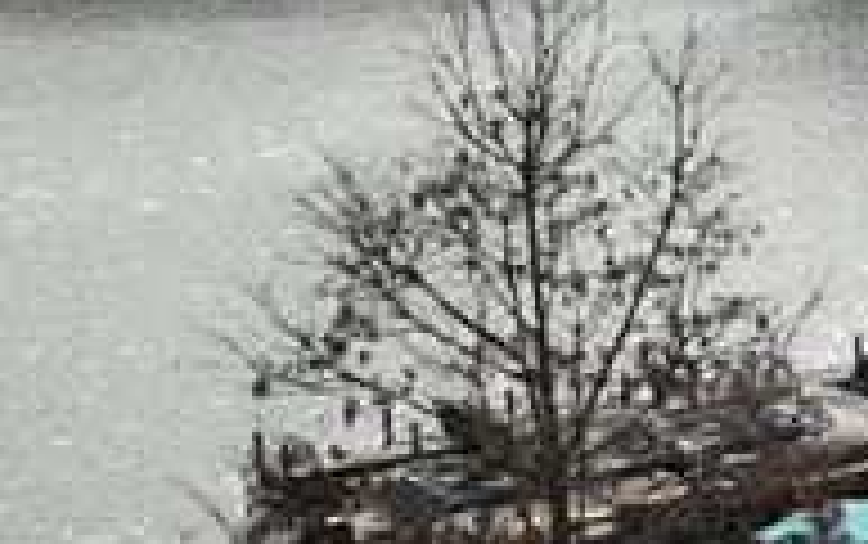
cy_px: 191
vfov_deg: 9.7
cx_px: 2195
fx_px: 3196
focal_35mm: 135
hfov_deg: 11.9
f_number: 2.8
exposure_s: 1/500
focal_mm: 12.29
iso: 220
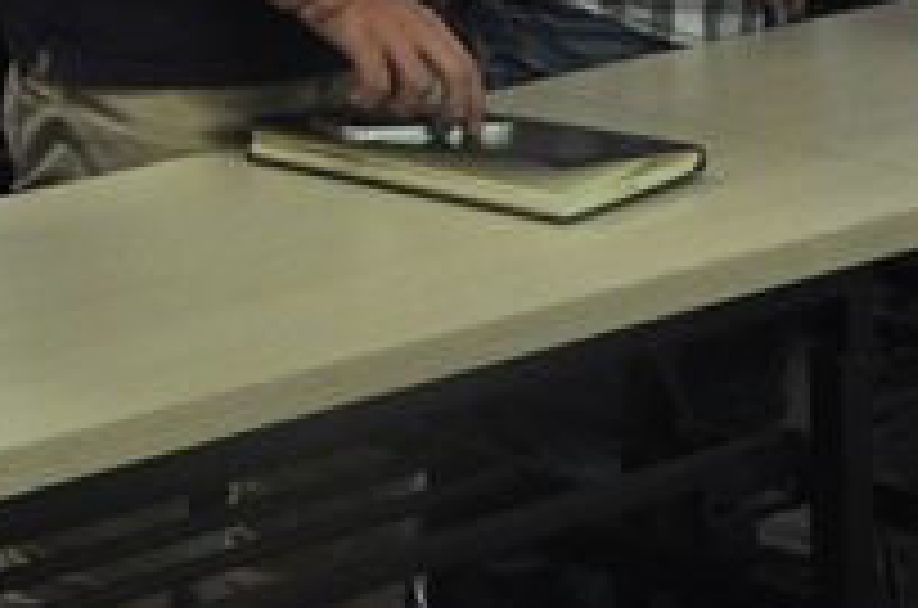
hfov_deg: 11.8
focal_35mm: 162
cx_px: -729
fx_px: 4121
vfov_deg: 7.9
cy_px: -788
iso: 800
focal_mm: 22
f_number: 4.5
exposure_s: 1/80
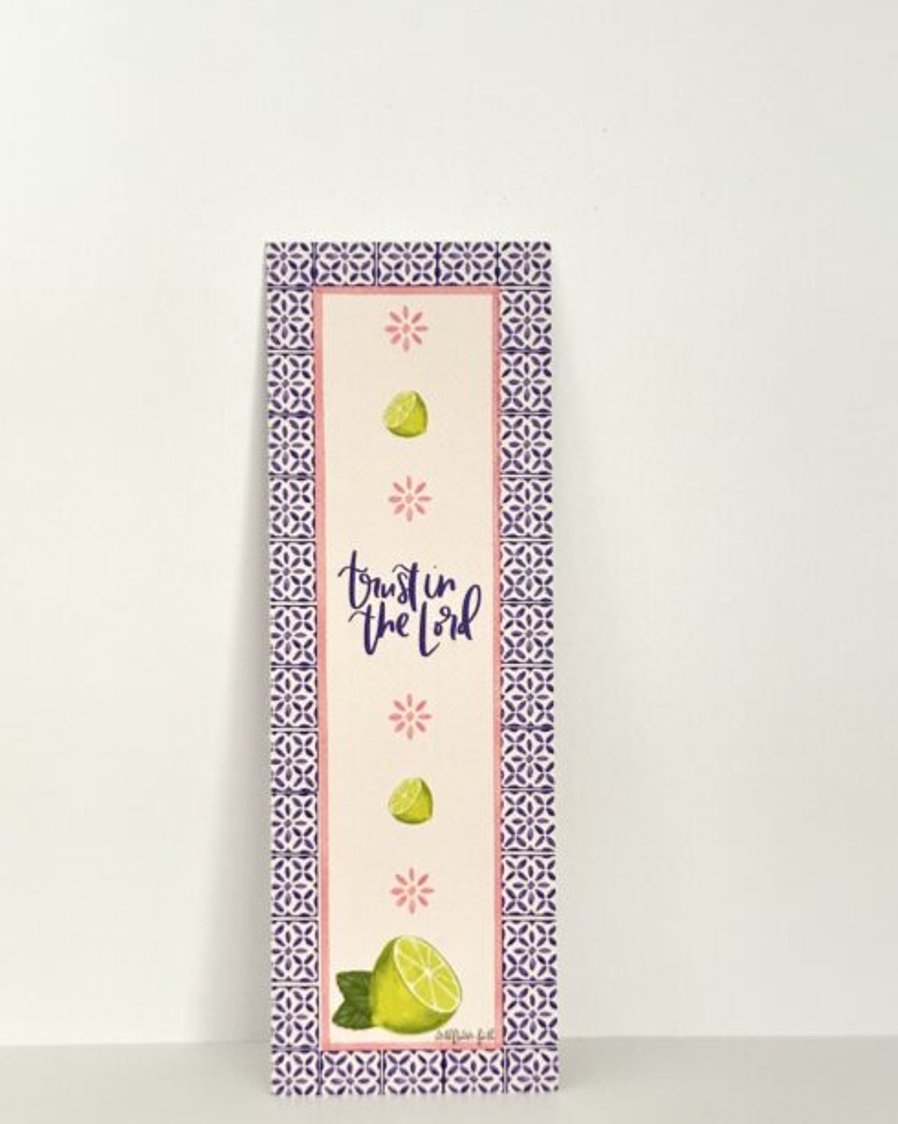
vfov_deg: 36.6
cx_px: 454
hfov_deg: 29.7
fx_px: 1695
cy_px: 606
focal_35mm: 51
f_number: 1.78
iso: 500
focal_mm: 6.86
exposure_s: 1/40
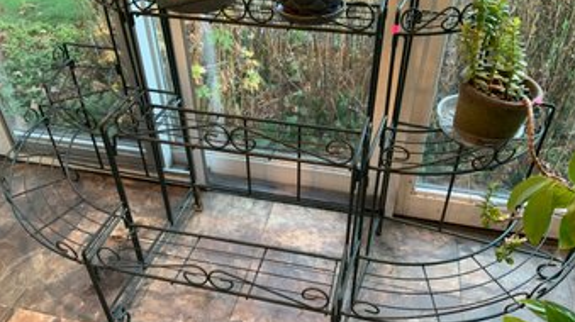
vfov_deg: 36.6
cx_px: 289
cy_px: 165
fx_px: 487
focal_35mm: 32
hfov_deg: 61.1
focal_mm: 3
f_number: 1.8
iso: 160
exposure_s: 1/60
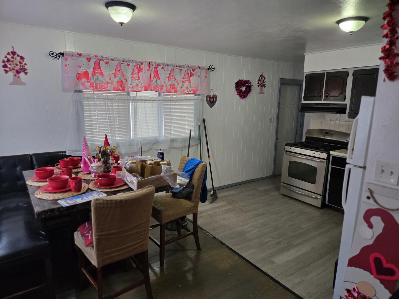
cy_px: 150
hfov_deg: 73.9
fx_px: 265
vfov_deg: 58.9
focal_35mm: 23
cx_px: 200
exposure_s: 1/120
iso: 320
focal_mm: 5.4
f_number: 1.8
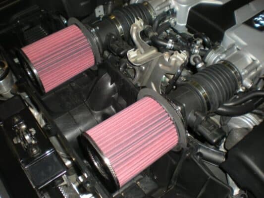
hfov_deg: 49.0
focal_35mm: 38
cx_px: 132
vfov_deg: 37.7
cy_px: 99
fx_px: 290
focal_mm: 6.3
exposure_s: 1/60
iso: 66
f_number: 3.1
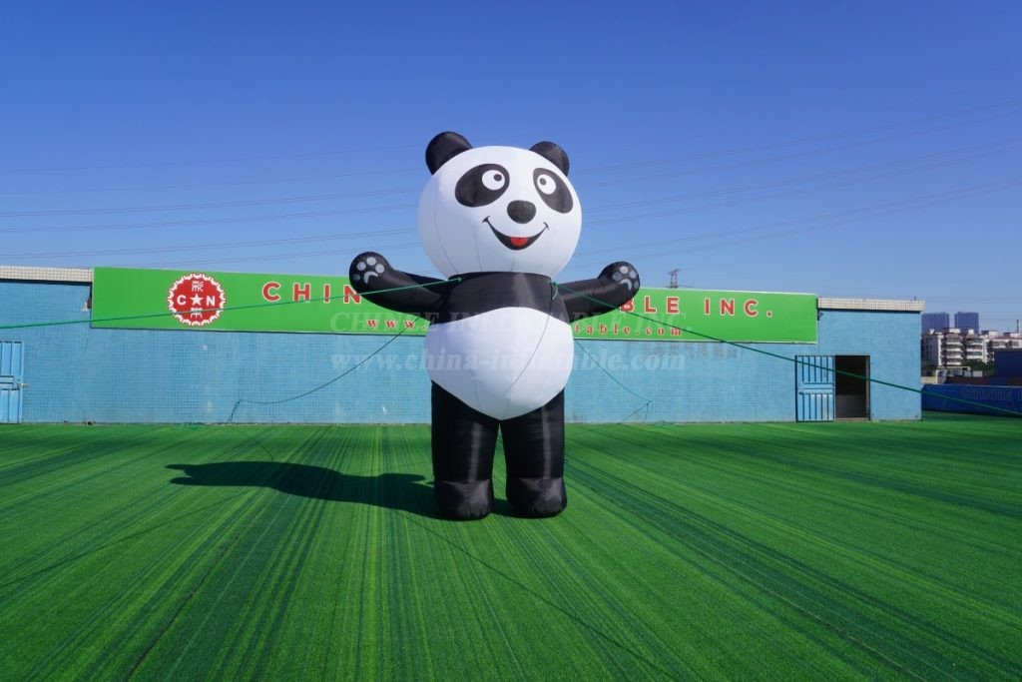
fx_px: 681
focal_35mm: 24
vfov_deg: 53.1
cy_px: 341
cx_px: 511
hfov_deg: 73.7
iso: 100
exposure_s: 1/200
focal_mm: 16
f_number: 10
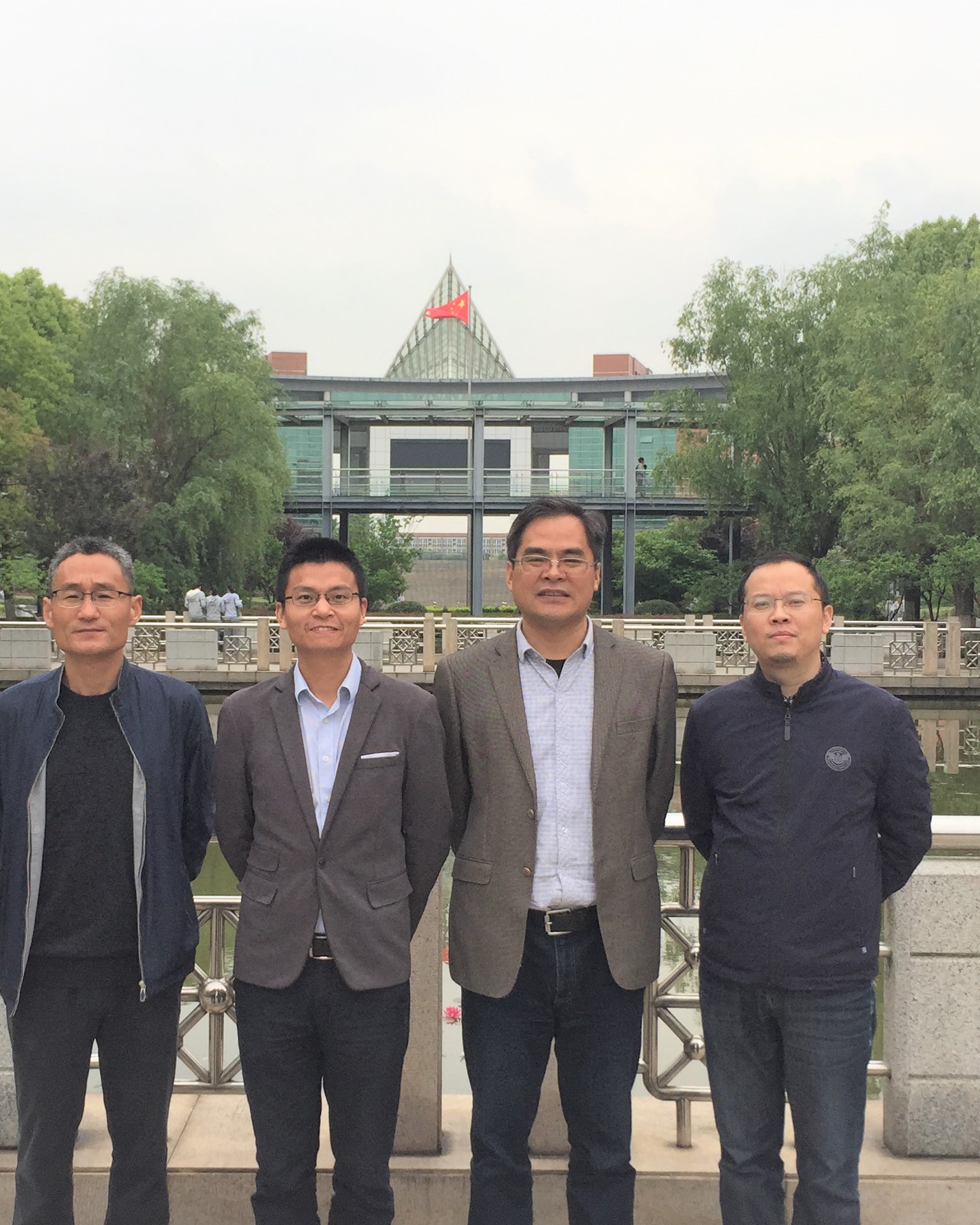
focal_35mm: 48
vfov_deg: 38.8
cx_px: 415
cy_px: 643
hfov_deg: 31.4
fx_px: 1740
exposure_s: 1/501
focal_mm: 4.15
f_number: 2.2
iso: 32
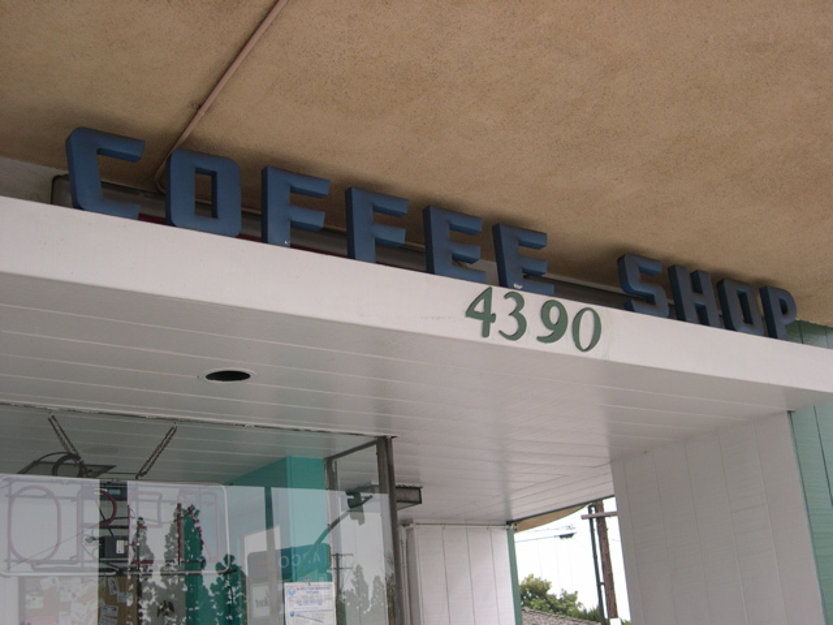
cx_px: 416
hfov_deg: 44.8
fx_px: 1011
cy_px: 312
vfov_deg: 34.3
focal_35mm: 42
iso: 100
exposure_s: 1/183
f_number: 2.9
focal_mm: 9
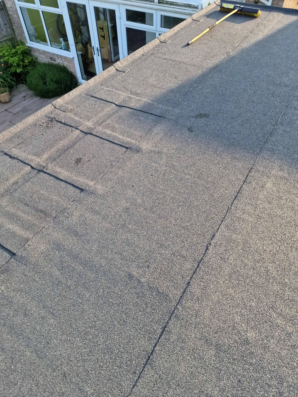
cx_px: 149
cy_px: 198
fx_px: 264
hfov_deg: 58.9
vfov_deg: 73.9
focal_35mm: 23
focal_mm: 6.4
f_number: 1.8
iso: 50
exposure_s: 1/180
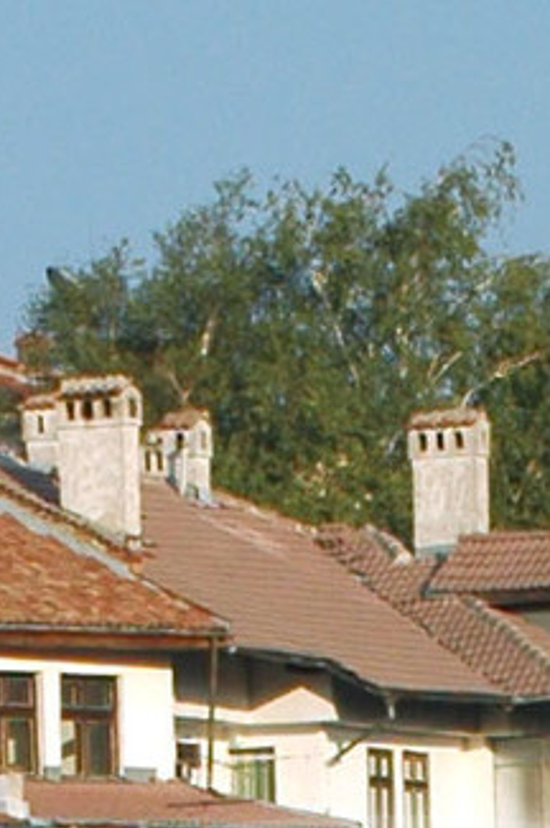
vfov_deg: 1.8
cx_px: 392
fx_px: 25995
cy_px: 2005
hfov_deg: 1.2
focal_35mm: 1132
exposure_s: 1/160
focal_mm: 102
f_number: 6.3
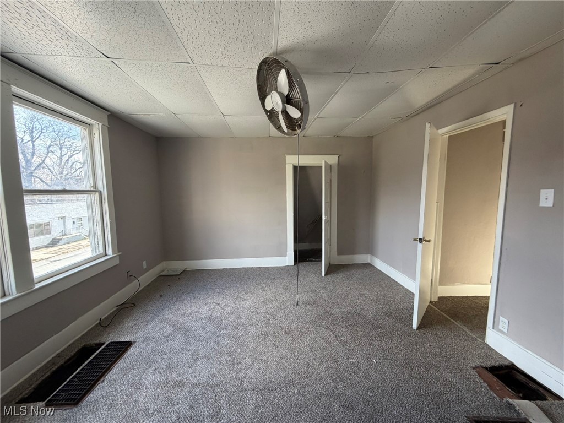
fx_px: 228
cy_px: 212
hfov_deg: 102.1
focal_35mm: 14
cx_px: 282
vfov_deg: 85.7
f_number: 2.2
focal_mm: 2.22
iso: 160
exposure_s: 1/121
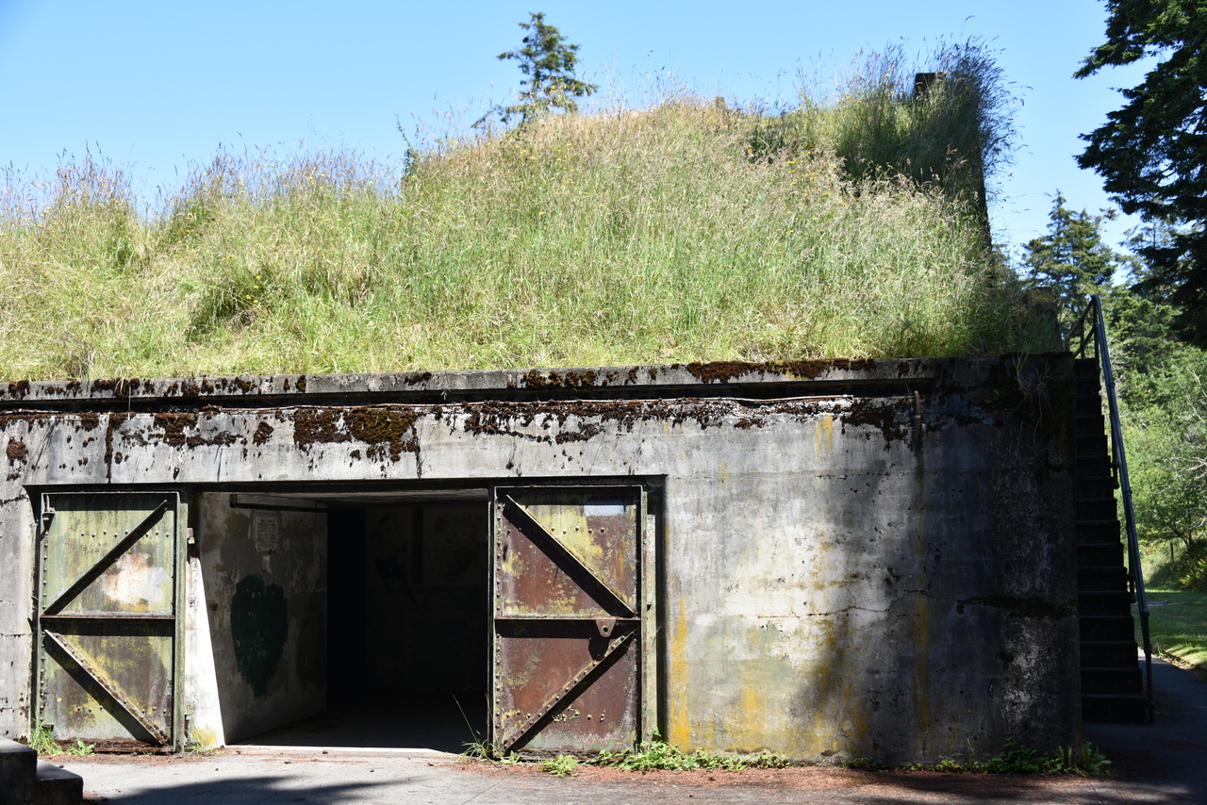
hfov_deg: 41.1
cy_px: 402
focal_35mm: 48
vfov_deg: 28.1
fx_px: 1610
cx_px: 604
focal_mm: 48
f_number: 6.3
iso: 100
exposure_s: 1/160
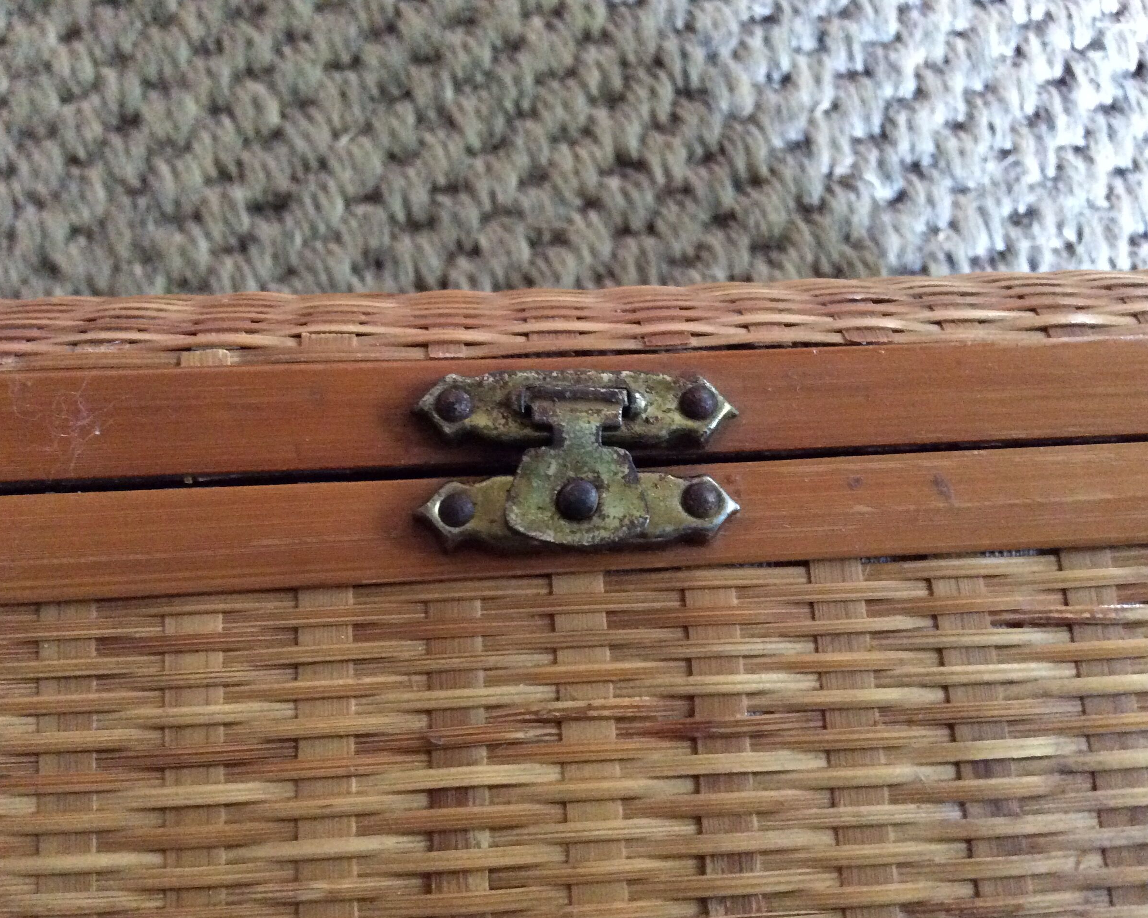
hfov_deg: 52.8
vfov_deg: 43.4
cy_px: 465
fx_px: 1155
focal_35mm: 34
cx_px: 570
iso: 500
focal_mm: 3.3
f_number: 2.4
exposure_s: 1/17
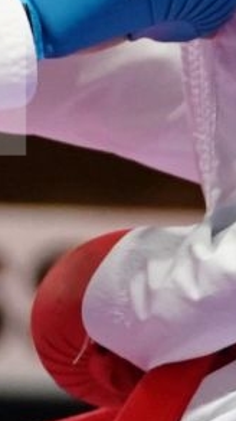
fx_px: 23334
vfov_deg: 1.0
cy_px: 25
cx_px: -596
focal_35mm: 2095
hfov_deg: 0.6
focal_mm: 216
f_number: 4
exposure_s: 1/1000
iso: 3200
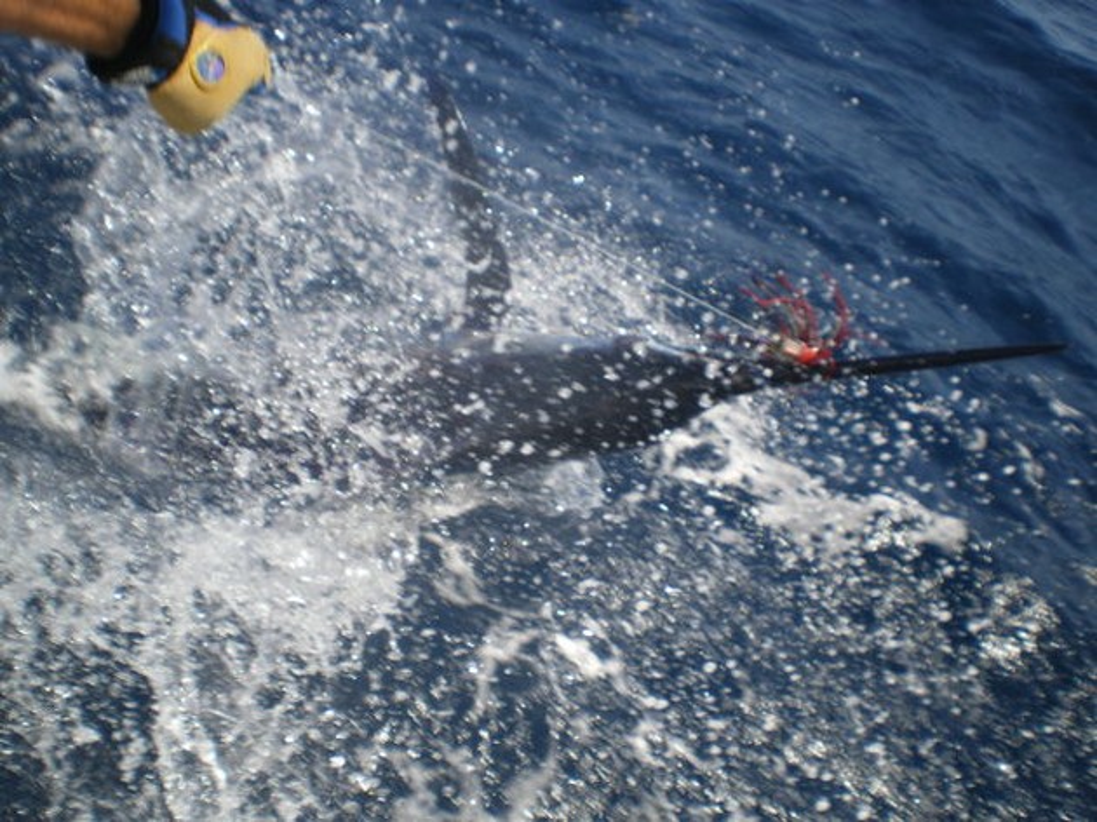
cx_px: 548
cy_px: 411
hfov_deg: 51.4
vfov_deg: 39.6
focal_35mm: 36
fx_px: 1140
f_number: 4.6
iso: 50
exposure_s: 1/400
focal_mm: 6.3
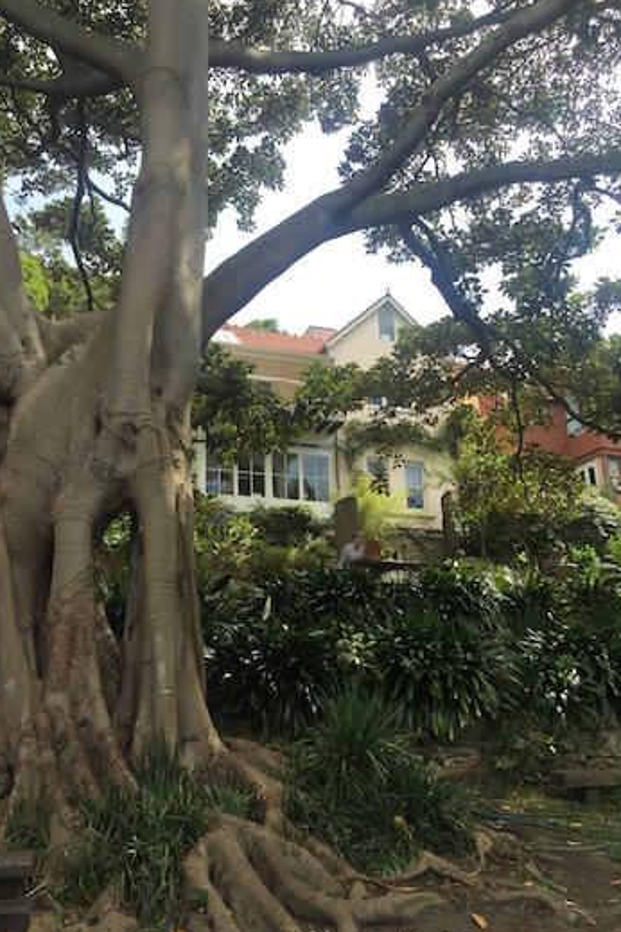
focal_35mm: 31
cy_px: 473
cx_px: 280
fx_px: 802
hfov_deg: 42.3
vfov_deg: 60.3
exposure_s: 1/628
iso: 32
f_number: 2.2
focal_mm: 4.15
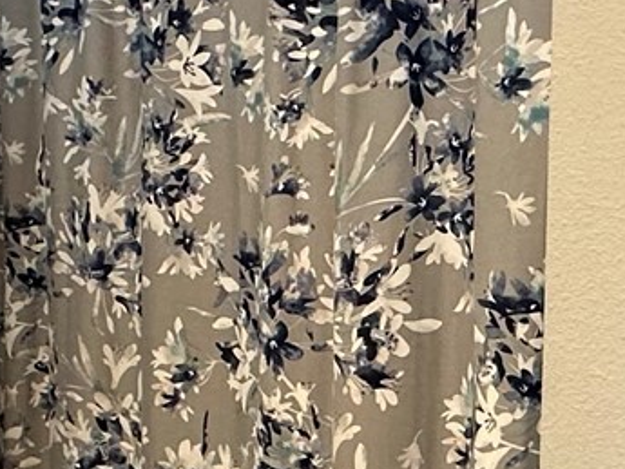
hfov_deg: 23.5
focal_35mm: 83
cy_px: 277
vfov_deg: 17.8
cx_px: 350
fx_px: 1499
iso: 250
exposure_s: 1/120
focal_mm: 2.22
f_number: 2.2
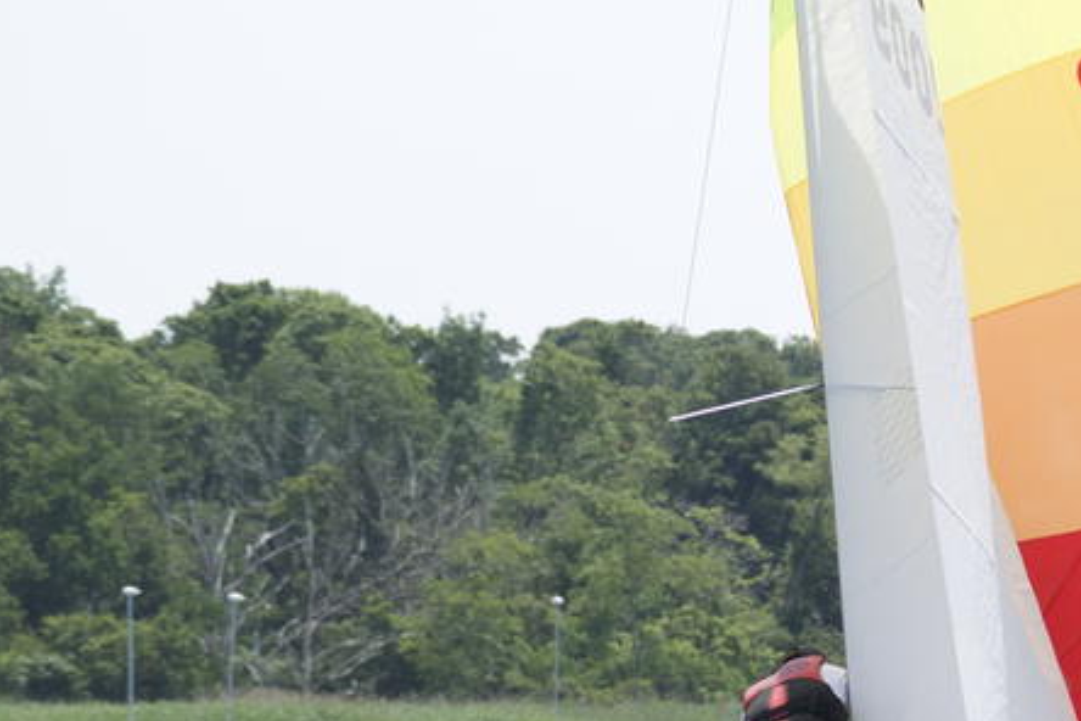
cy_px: 610
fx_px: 15703
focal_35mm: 523
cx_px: 1023
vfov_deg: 2.6
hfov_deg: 3.9
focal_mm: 84.4
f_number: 4.8
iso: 160
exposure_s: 1/800
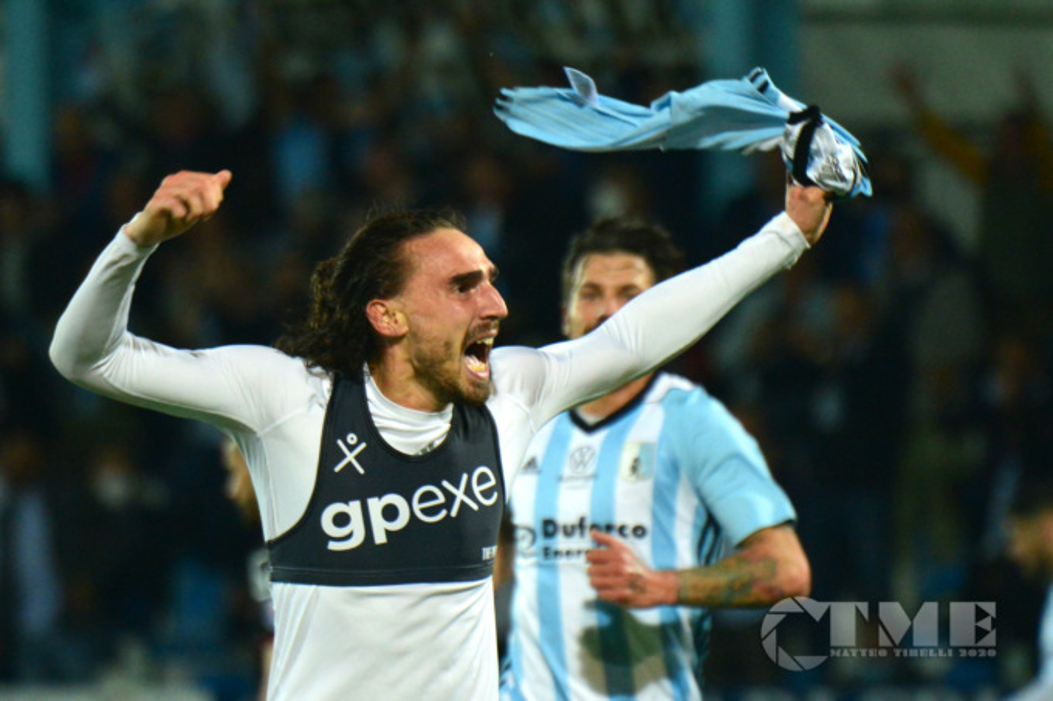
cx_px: 526
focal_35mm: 400
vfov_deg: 3.4
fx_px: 11696
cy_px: 350
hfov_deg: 5.2
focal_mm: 400
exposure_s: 1/800
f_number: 5.6
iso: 5000
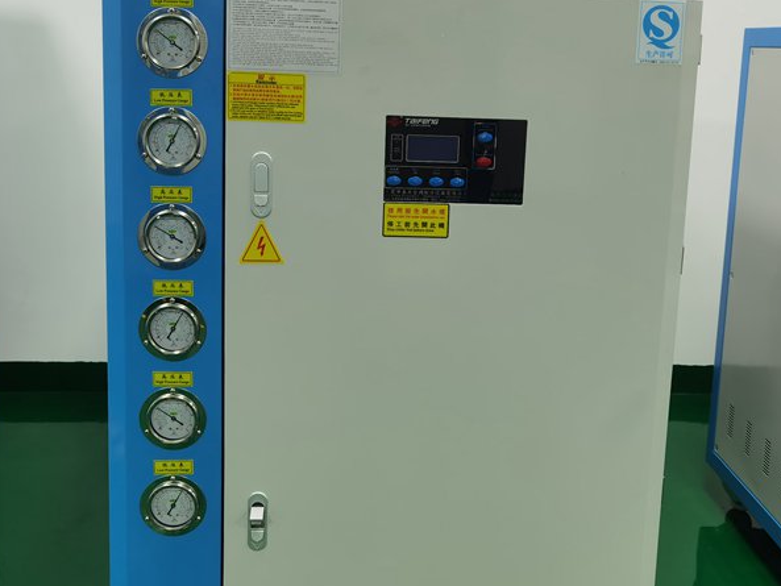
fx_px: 925
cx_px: 432
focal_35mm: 41
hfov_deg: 45.7
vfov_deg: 34.9
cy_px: 207
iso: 125
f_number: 1.9
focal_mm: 6.71
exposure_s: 1/100
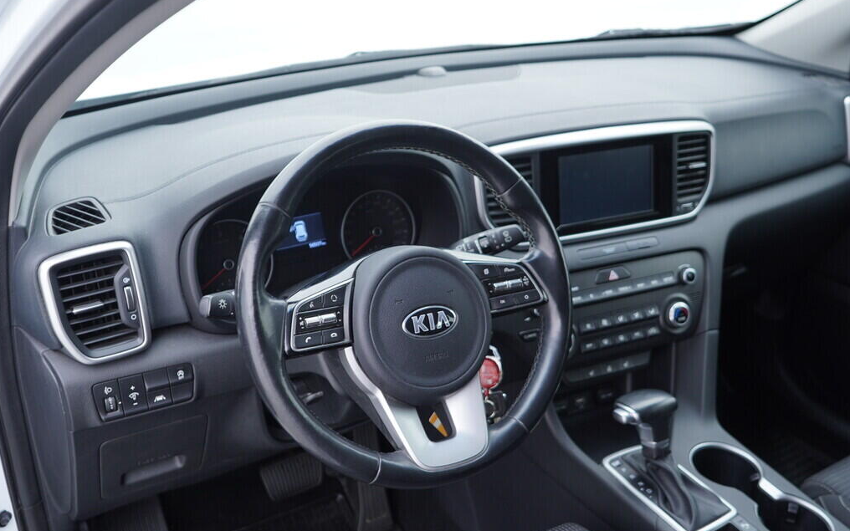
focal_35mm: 37
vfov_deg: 34.4
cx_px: 422
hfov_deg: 52.7
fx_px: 857
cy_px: 267
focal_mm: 24
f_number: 2.8
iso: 160
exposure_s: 1/40
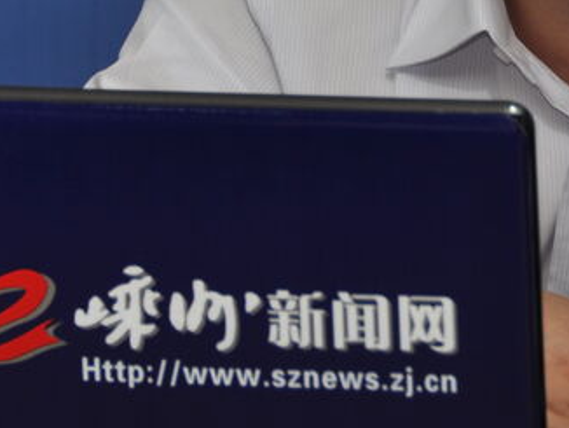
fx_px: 9159
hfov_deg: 3.6
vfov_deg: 2.7
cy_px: -104
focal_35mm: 557
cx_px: 400
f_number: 5.6
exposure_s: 1/100
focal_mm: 105
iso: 200
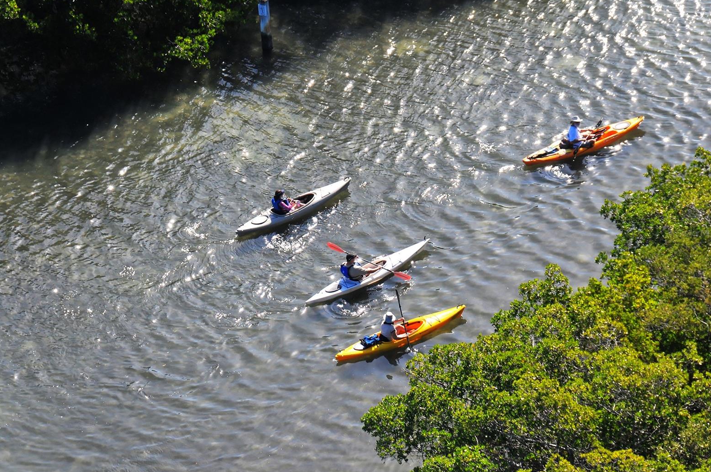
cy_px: 233
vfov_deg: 5.2
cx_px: 351
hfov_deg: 7.8
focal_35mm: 263
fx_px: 5186
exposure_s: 1/400
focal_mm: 170
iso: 250
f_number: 10
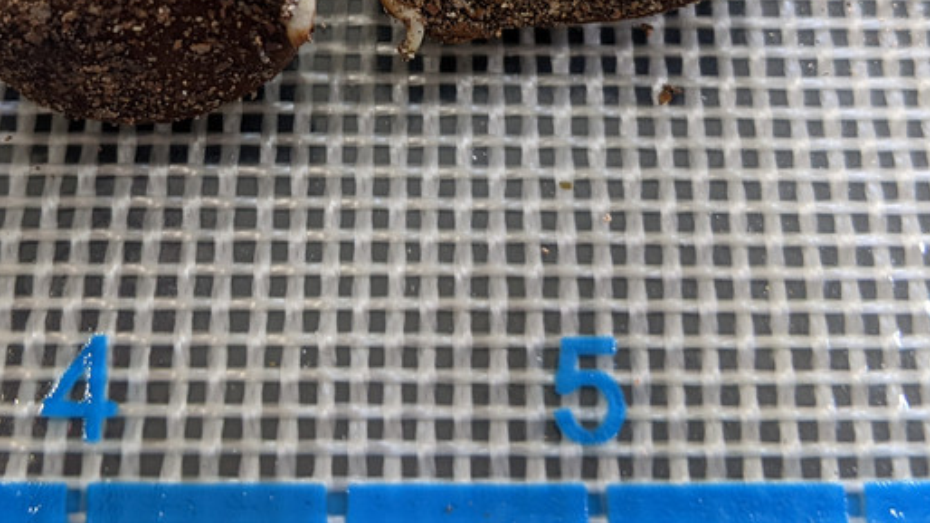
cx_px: 352
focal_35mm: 61
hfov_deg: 34.2
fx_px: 1504
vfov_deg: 19.1
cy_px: -25
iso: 58
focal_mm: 4.44
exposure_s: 1/40
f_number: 1.8
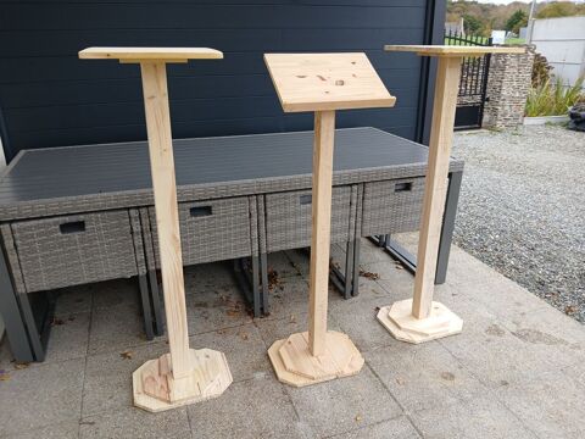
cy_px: 220
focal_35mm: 26
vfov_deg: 53.1
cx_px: 292
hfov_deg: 67.3
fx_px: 439
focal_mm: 3.98
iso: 32
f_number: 1.8
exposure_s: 1/50
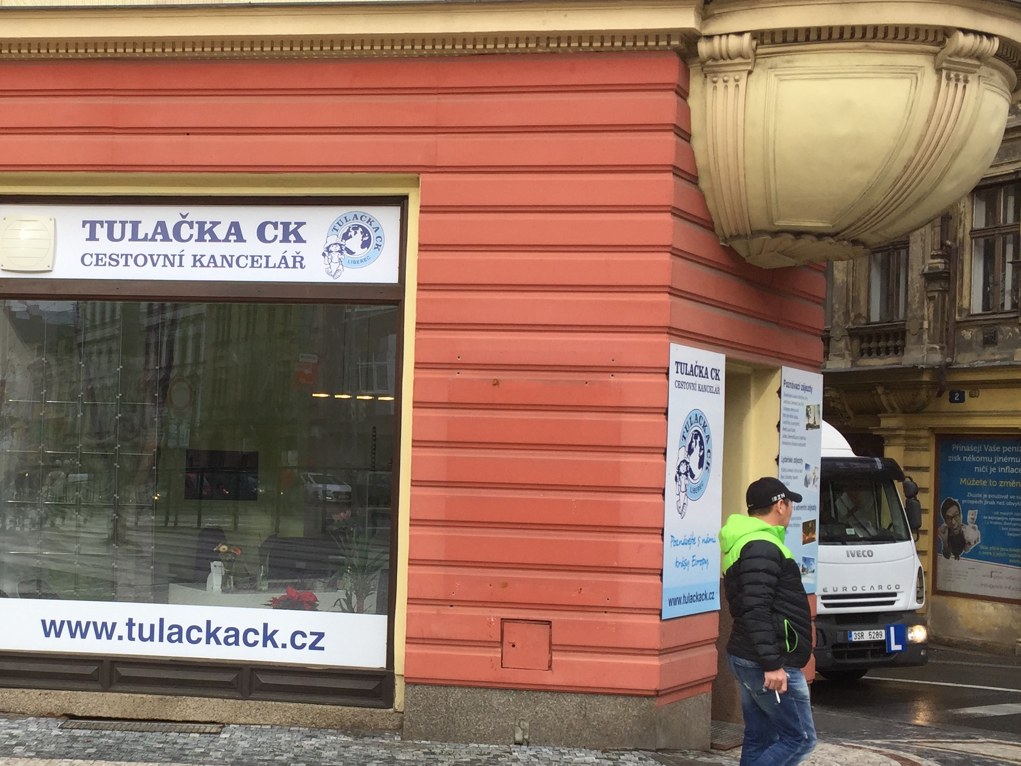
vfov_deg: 30.8
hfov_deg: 39.1
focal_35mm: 47
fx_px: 1386
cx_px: 229
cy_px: 440
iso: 32
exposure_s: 1/356
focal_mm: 4.15
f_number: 2.2
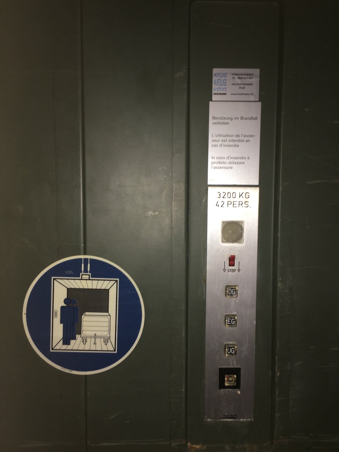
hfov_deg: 48.2
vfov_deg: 61.7
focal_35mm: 29
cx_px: 170
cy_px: 226
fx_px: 379
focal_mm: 4.15
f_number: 2.2
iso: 25
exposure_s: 1/17
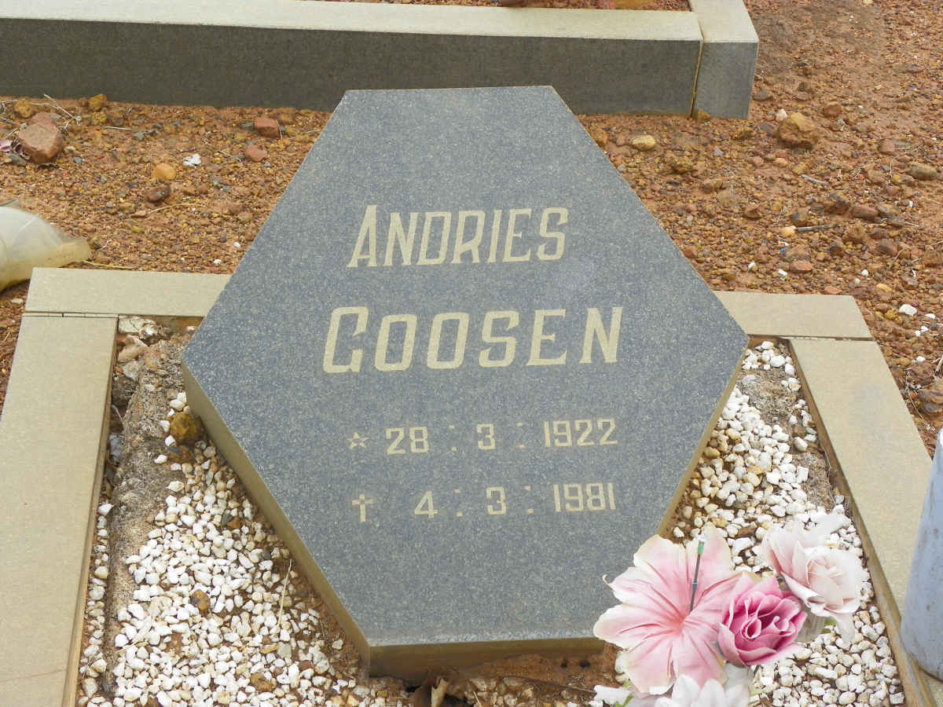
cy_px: 354
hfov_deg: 24.4
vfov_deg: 18.4
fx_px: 2179
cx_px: 472
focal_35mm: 80
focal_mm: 14.2
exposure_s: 1/160
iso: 64
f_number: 4.5
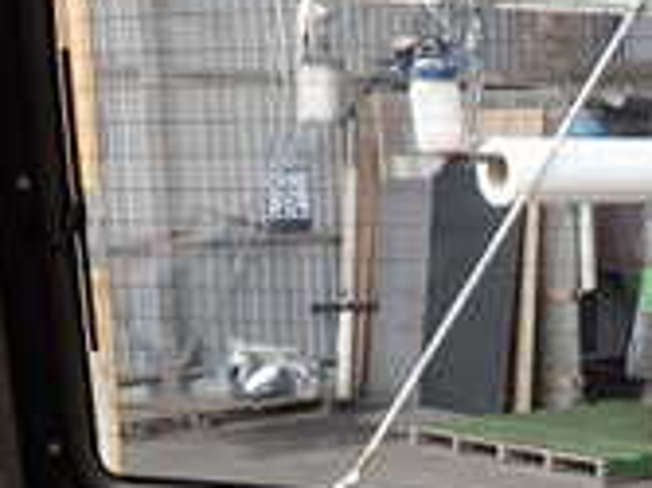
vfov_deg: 16.2
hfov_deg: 20.4
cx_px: 781
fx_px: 1694
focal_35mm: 90
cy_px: 449
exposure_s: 1/40
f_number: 2
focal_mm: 4.5
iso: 200
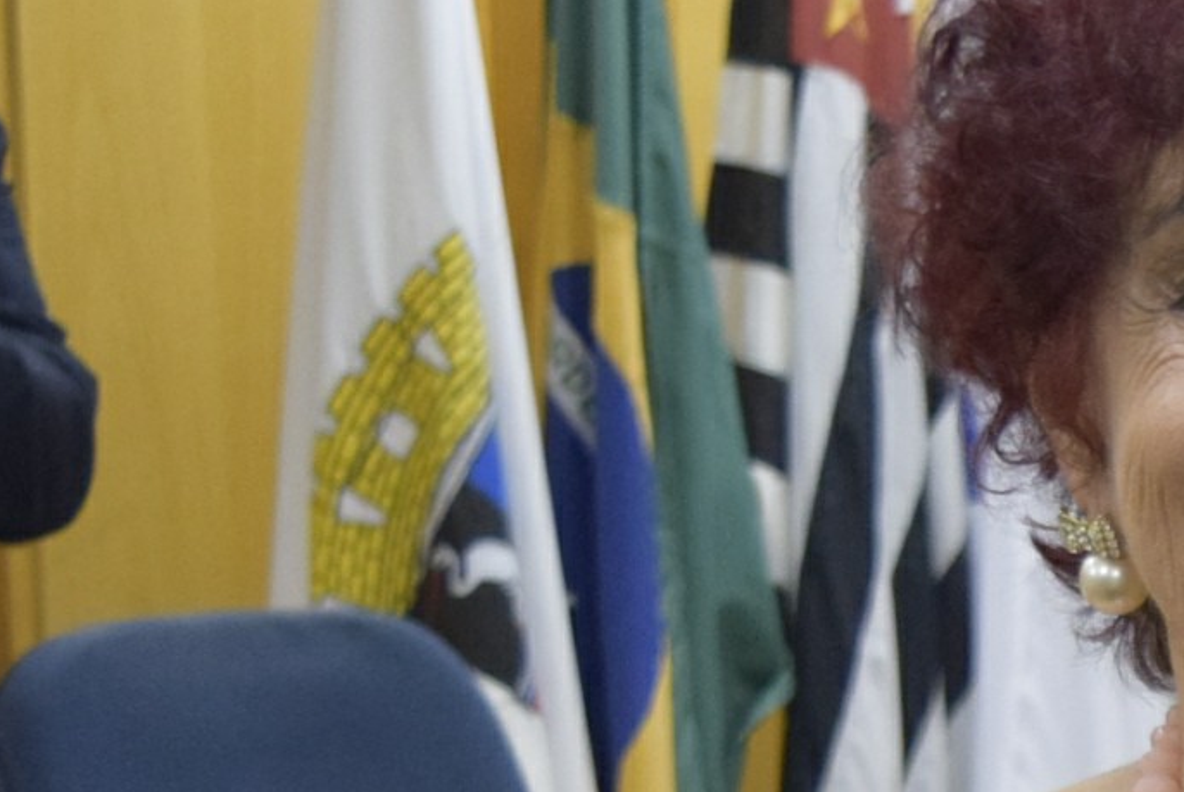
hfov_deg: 11.6
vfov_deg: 7.9
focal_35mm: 170
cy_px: 1304
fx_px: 5597
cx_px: 1764
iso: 2000
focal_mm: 26
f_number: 4
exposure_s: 1/160
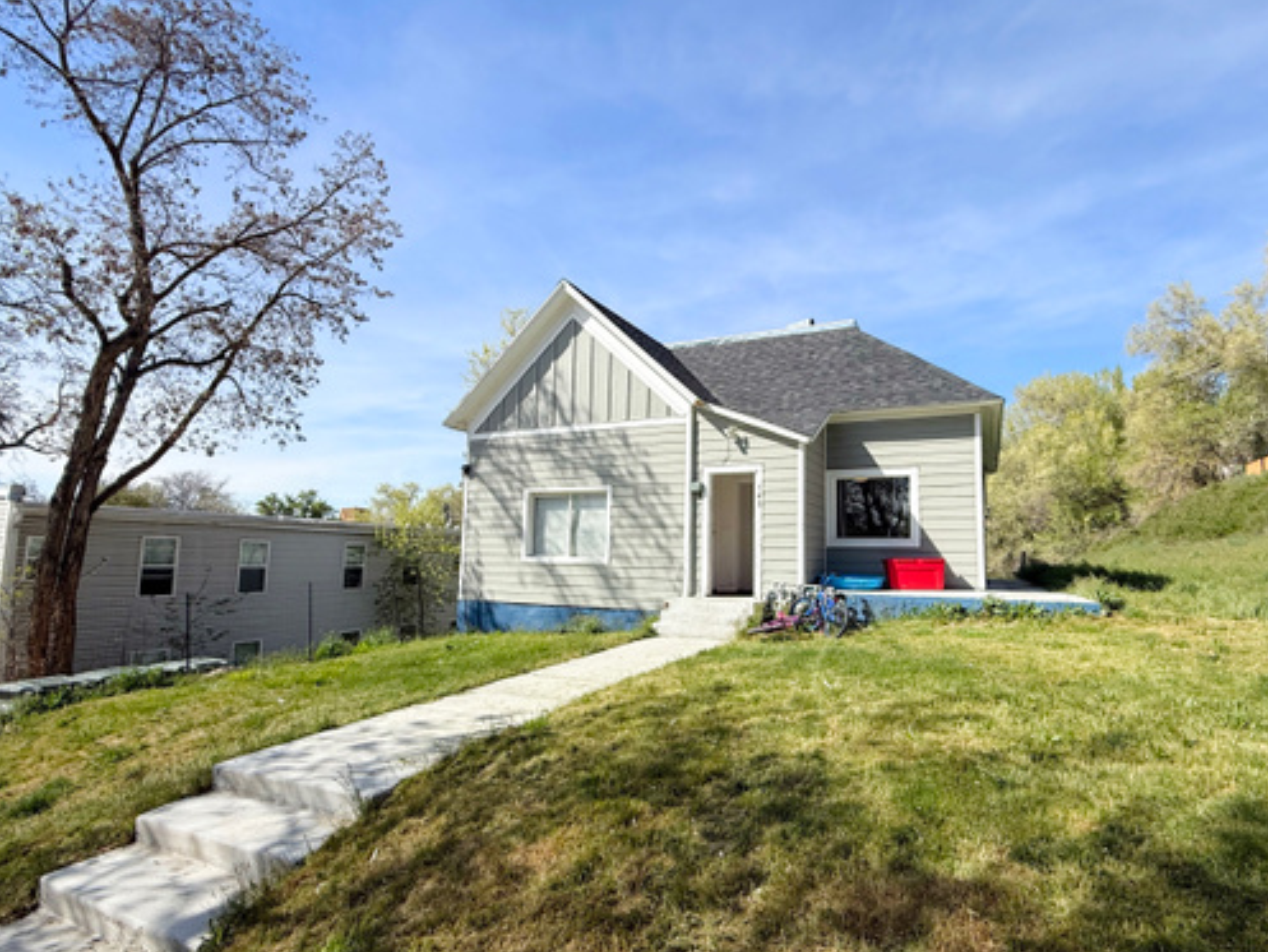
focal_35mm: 18
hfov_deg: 87.6
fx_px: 660
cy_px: 495
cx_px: 682
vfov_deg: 71.6
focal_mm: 2.22
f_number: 2.2
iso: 50
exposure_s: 1/2506
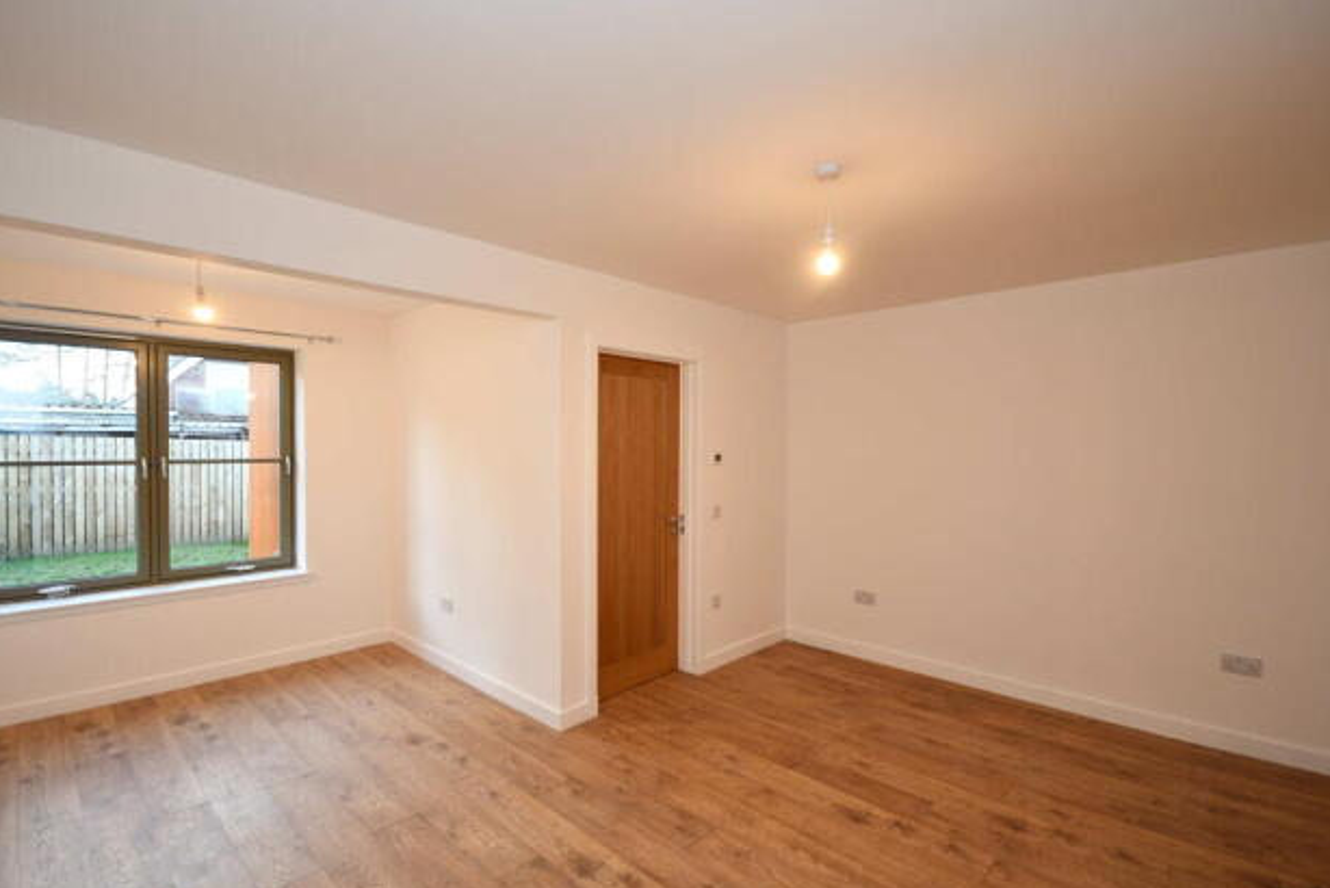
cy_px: 454
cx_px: 636
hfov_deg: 96.6
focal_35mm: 16
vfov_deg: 73.8
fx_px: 591
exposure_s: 1/60
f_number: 4
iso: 800
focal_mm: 10
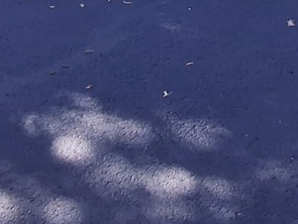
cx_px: 294
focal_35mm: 78
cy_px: -227
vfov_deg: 15.2
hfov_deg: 24.0
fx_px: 672
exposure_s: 1/476
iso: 40
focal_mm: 1.64
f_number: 2.2
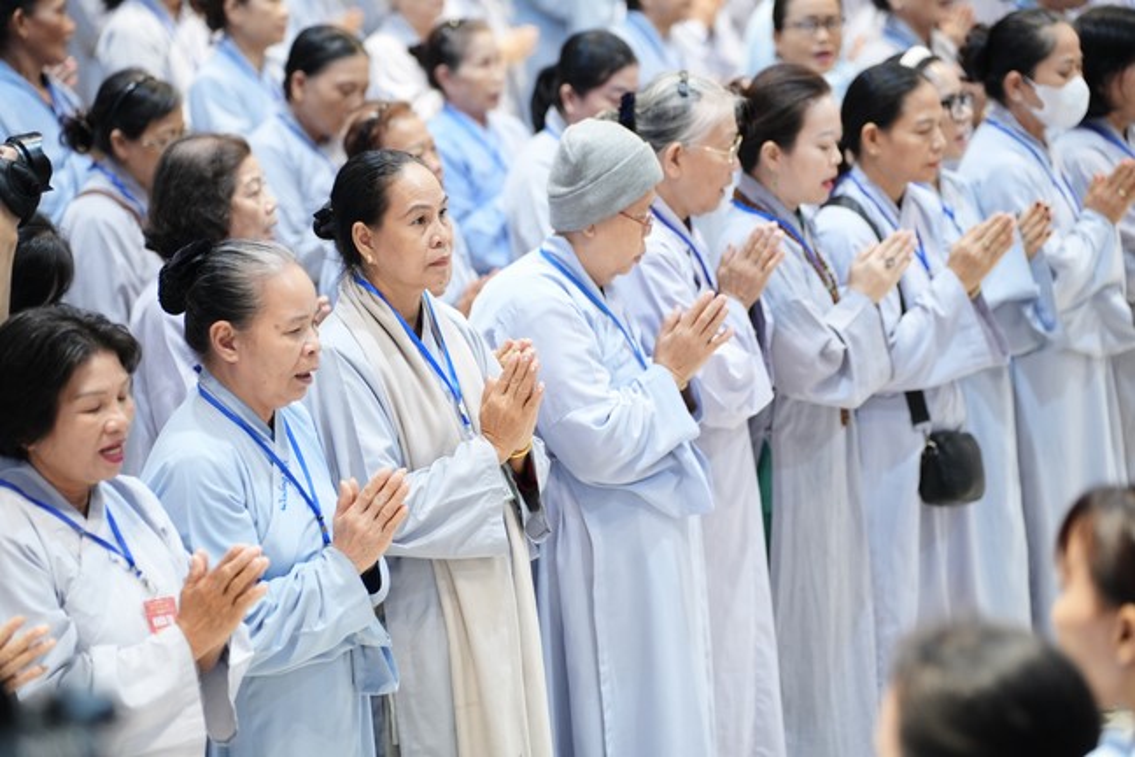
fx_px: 3562
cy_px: 378
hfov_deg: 18.1
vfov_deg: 12.1
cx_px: 568
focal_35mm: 113
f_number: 2.8
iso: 4000
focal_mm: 113
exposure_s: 1/160
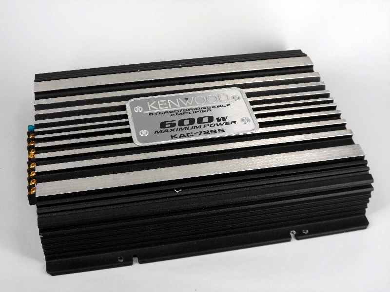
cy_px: 146
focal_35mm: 54
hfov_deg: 35.5
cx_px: 195
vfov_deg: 27.0
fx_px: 608
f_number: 4.1
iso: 80
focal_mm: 9.8
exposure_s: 1/60
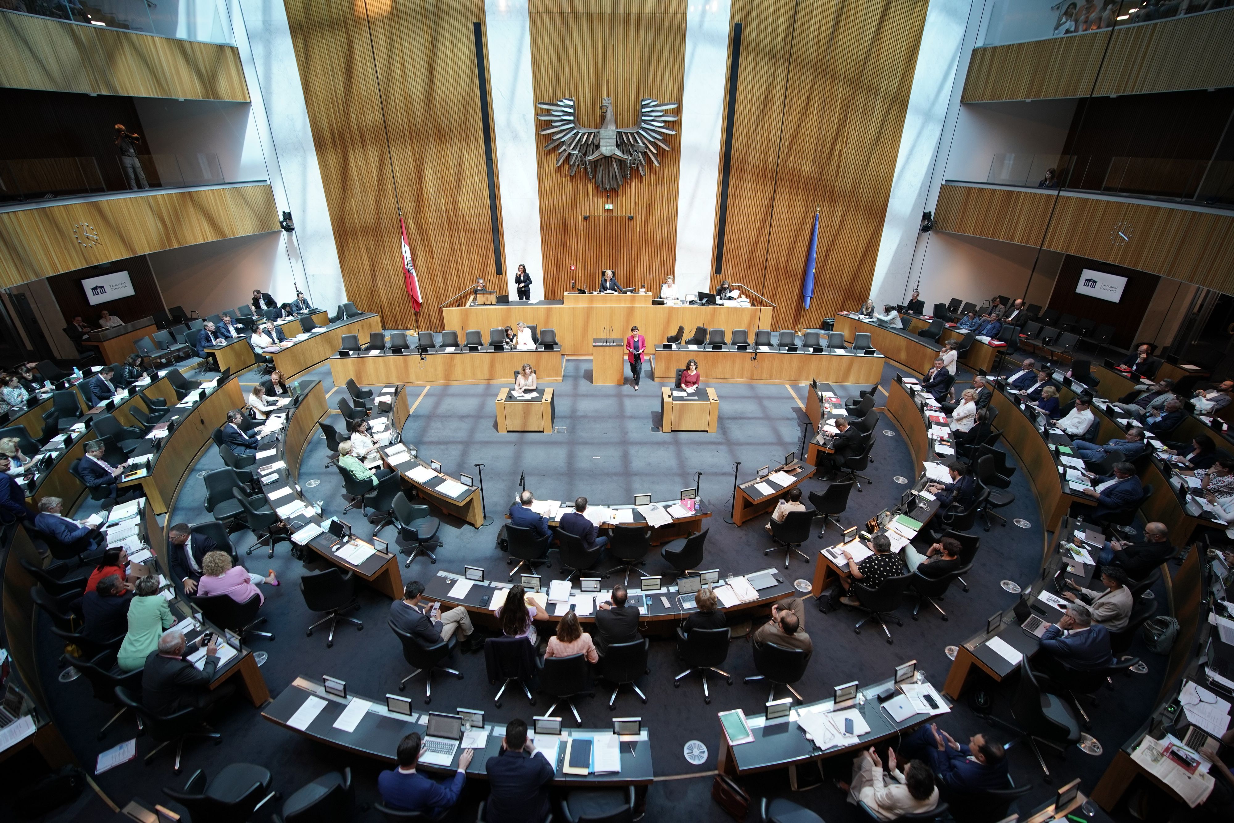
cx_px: 617
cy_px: 412
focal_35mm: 16
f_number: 2.8
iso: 1000
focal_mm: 16
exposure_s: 1/500
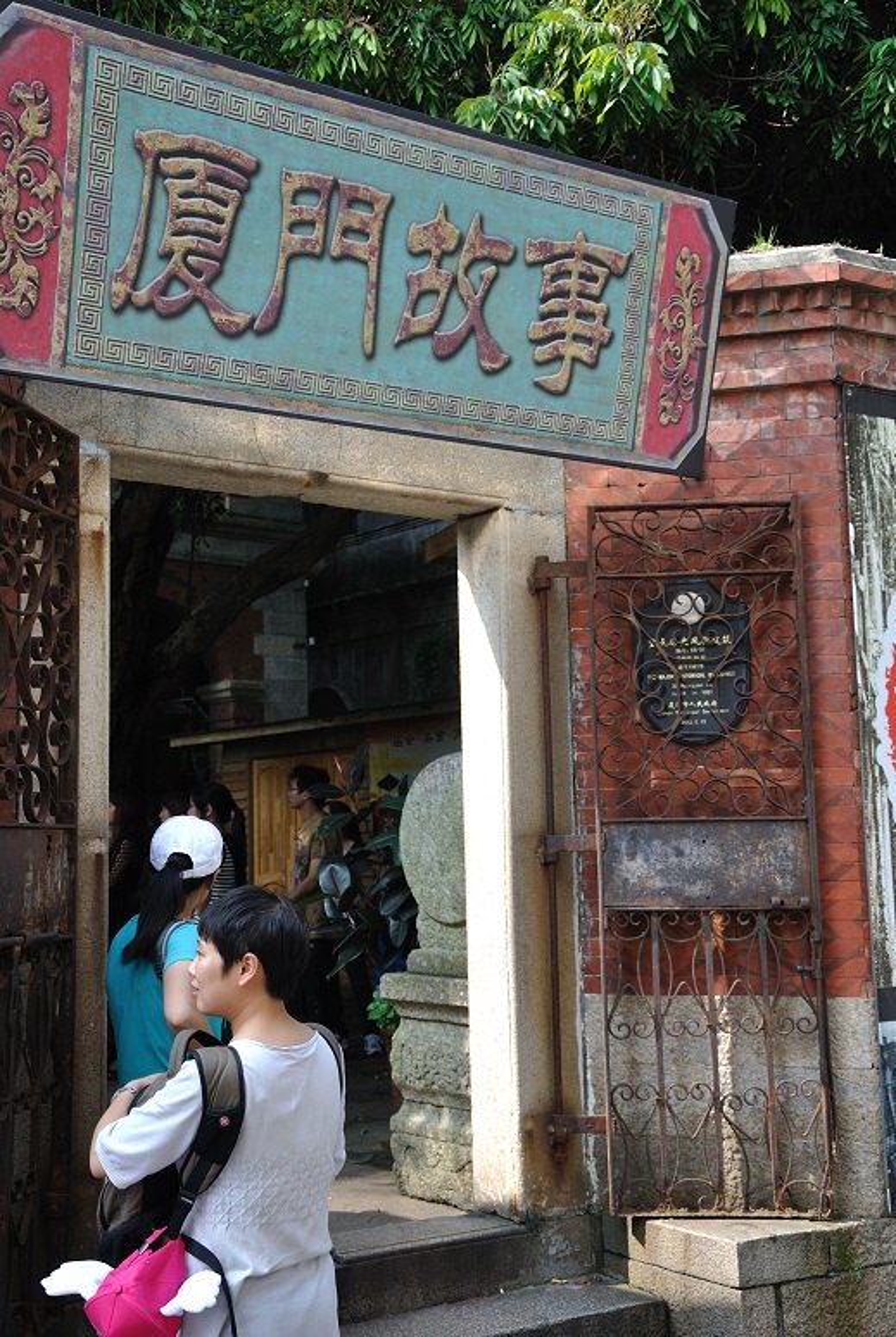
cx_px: 448
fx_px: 1675
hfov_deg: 30.0
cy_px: 668
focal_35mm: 45
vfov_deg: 43.6
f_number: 5.6
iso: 110
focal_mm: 30
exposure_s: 1/125
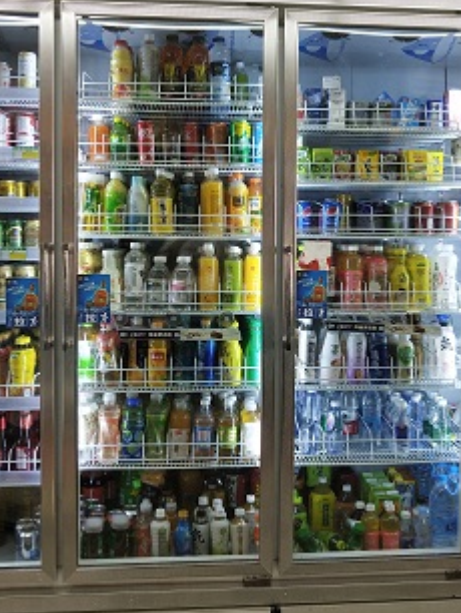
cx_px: 271
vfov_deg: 38.8
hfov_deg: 29.7
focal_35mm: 49
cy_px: 265
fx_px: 869
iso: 114
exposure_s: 1/100
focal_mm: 3.95
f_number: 1.8
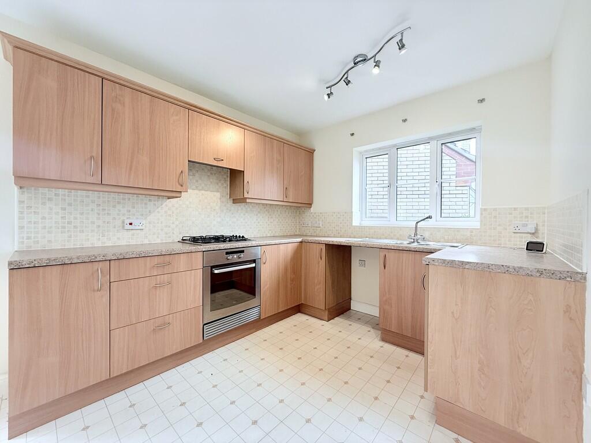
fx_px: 239
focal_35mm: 14
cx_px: 296
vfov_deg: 85.7
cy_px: 222
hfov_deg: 102.1
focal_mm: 2.22
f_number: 2.2
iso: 125
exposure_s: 1/100
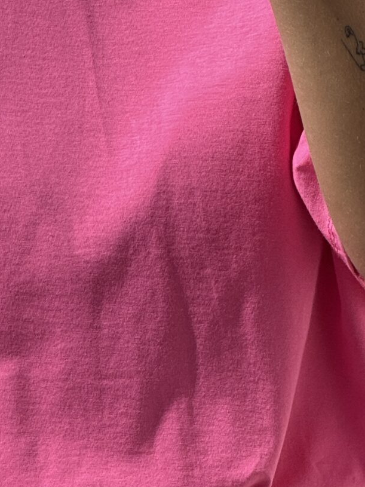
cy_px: 408
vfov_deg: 5.3
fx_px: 5302
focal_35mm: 377
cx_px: 63
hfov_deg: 3.9
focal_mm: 15.66
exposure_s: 1/1048
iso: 50
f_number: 2.8
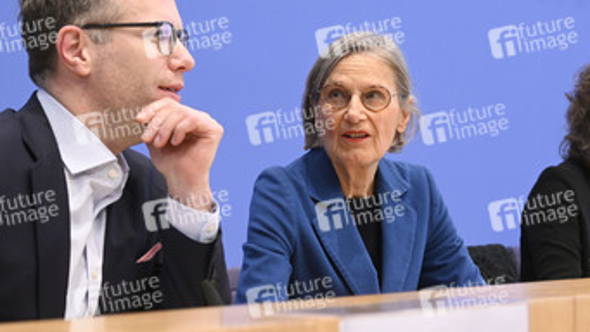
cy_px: 168
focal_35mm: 97
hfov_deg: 22.0
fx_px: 1518
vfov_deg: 12.5
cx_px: 314
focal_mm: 70
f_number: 6.3
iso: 5000
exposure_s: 1/400
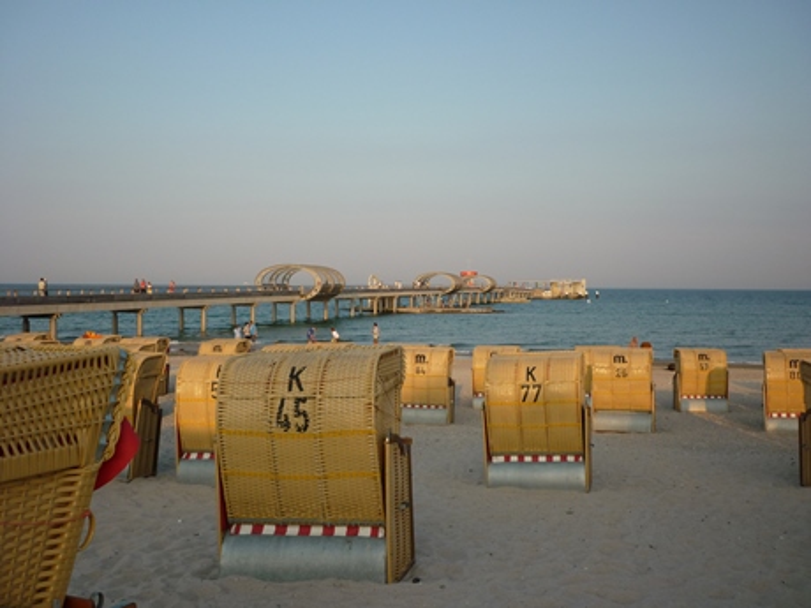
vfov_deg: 42.9
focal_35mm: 33
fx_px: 773
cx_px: 406
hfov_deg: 55.4
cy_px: 304
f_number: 2.8
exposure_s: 1/640
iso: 80
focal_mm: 5.5
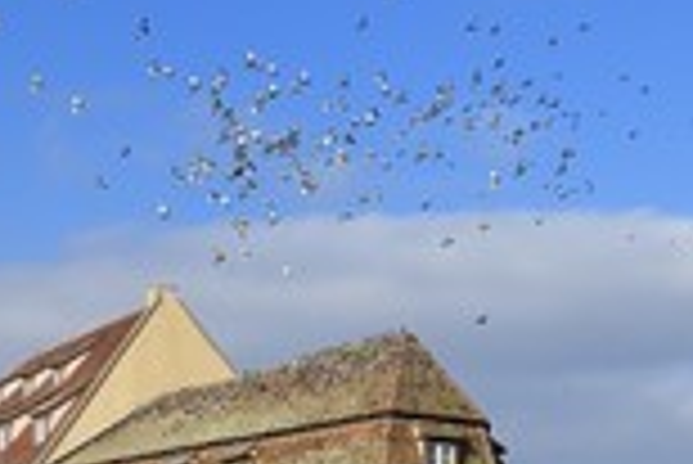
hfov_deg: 15.3
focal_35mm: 131
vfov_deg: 10.3
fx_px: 2524
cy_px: 604
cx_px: 716
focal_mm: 48
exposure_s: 1/250
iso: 200
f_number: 11
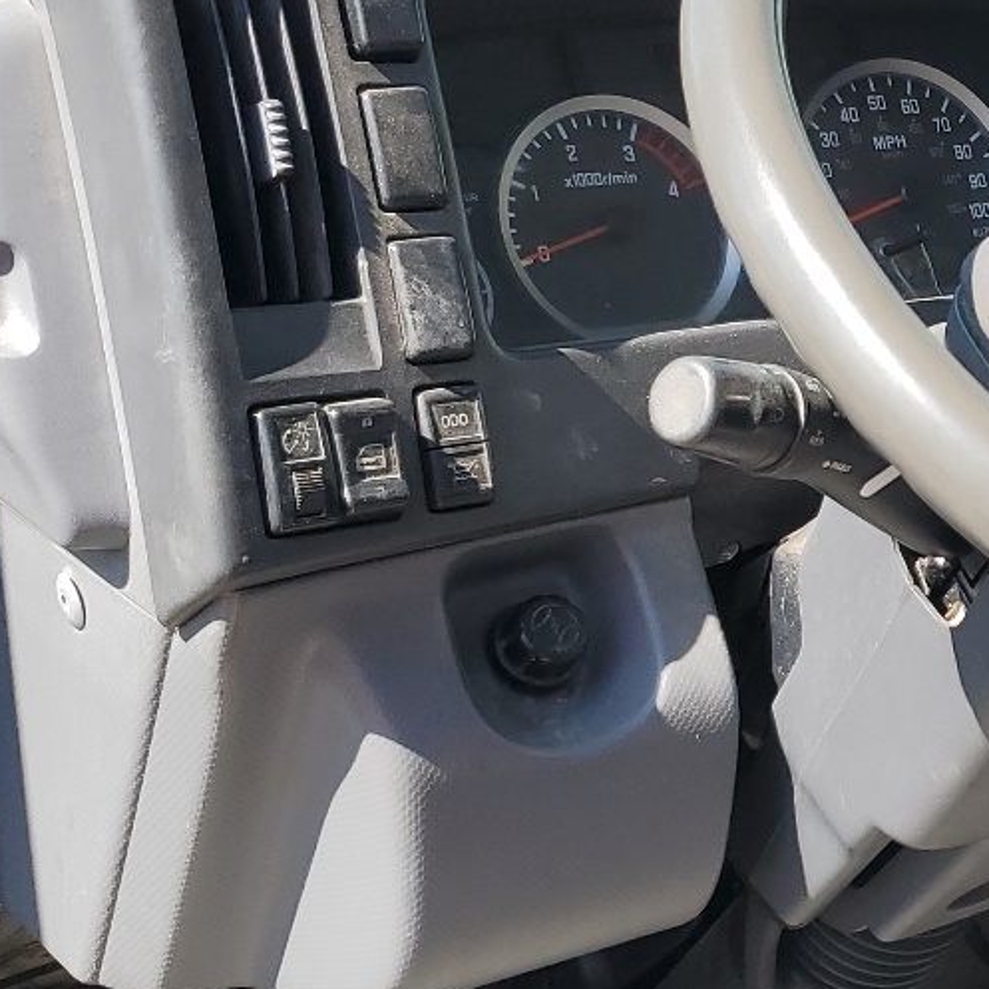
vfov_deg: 23.4
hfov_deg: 21.9
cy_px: 539
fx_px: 2392
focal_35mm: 74
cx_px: 1124
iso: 50
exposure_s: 1/769
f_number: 1.5
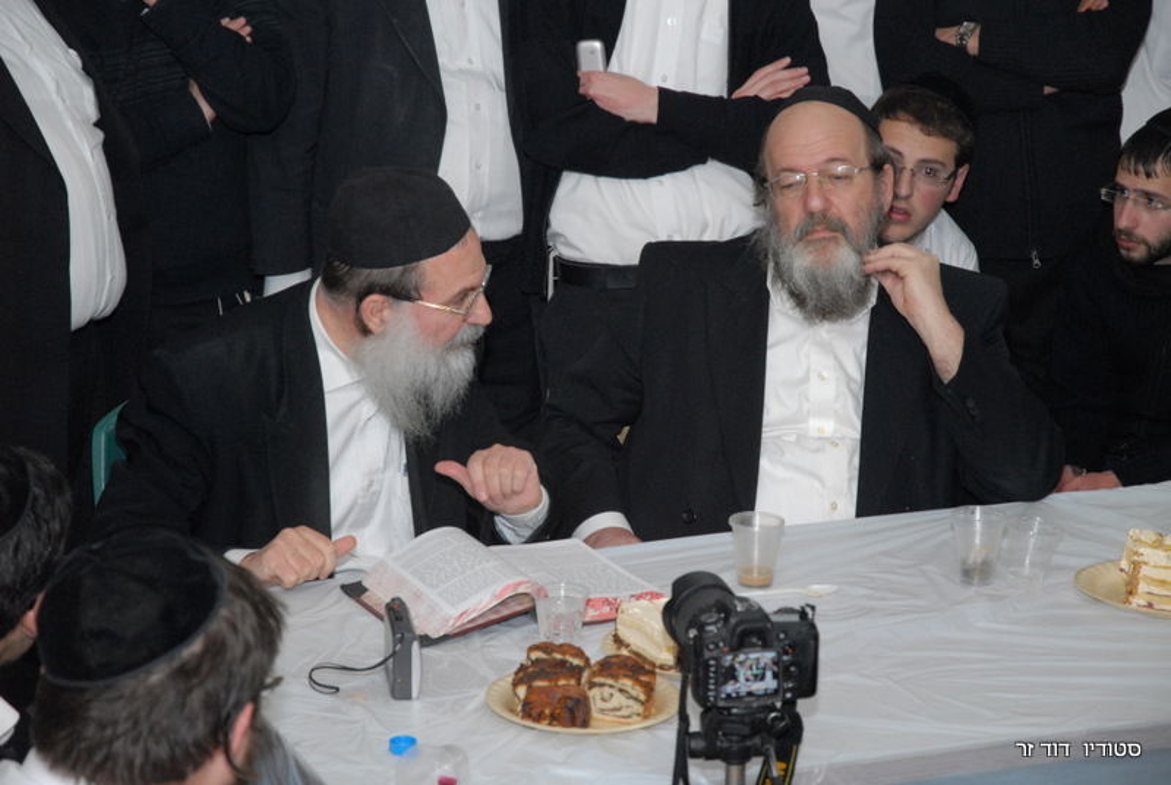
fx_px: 3323
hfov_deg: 20.0
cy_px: 392
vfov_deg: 13.5
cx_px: 586
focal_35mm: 102
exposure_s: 1/50
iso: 1000
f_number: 5.6
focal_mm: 68
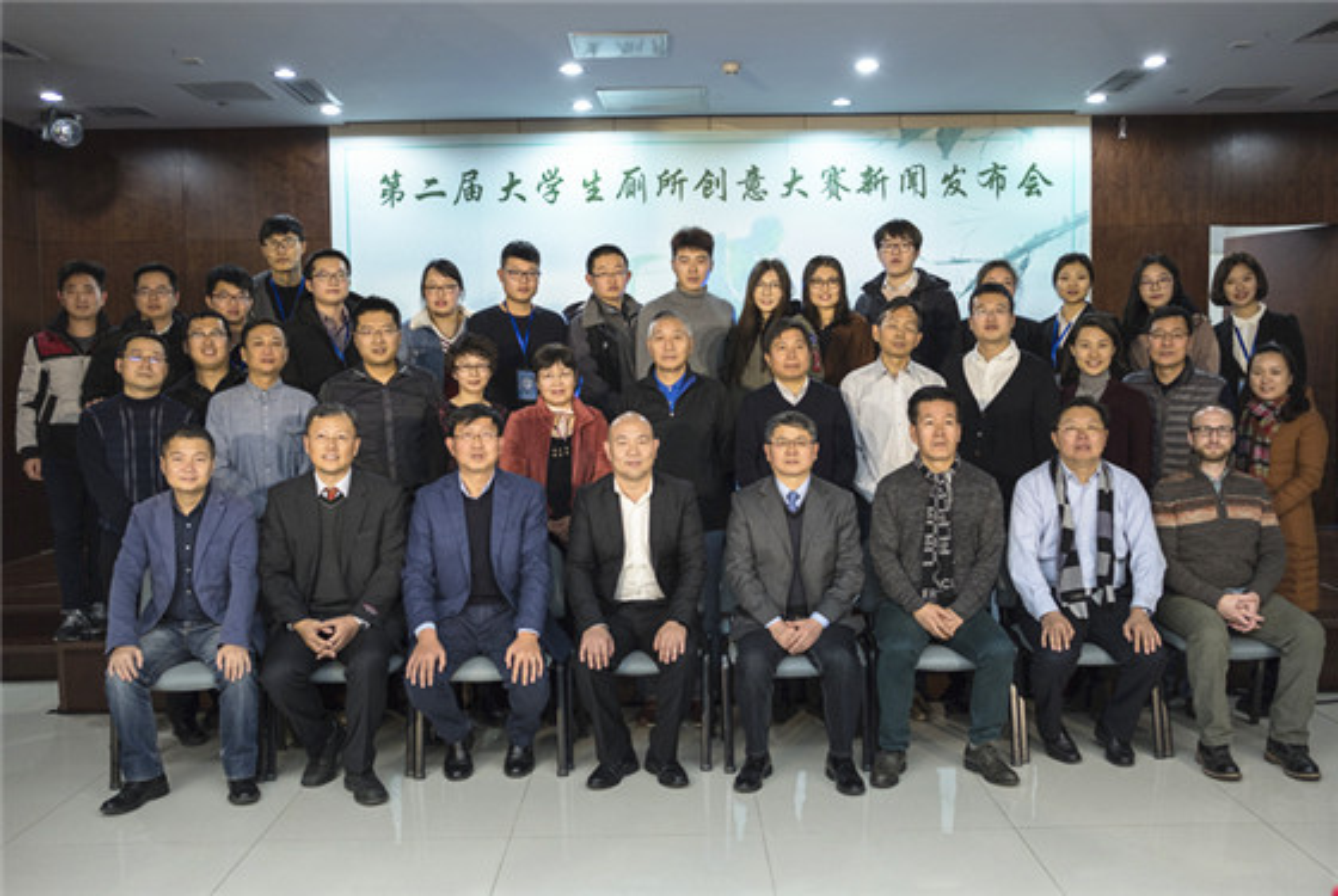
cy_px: 448
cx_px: 669
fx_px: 1303
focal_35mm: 35
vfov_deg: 38.0
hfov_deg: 54.4
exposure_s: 1/40
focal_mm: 23
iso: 320
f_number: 2.8
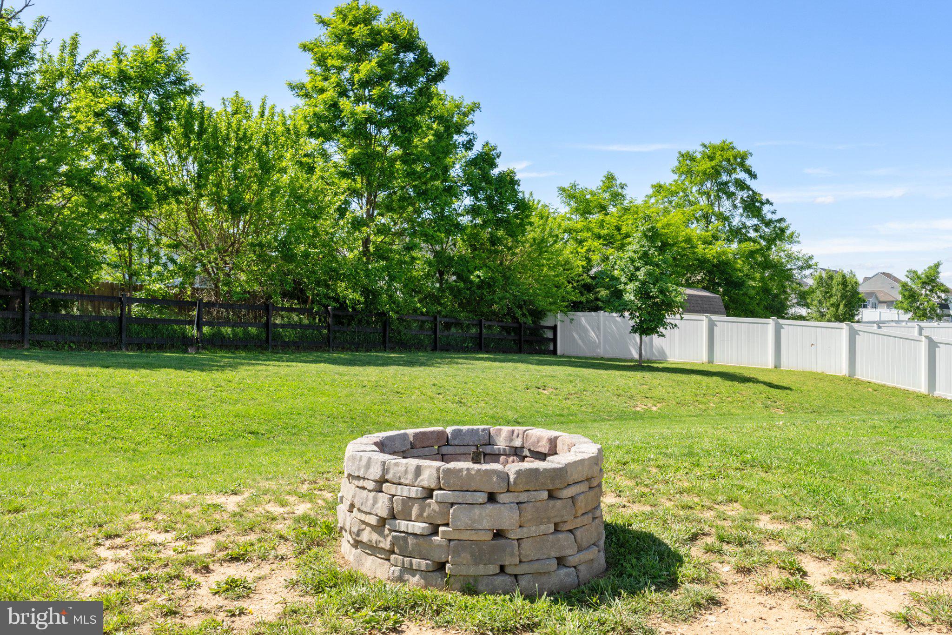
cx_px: 476
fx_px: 793
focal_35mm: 30
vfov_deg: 43.6
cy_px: 318
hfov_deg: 61.9
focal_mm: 20
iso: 400
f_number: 8
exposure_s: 1/400
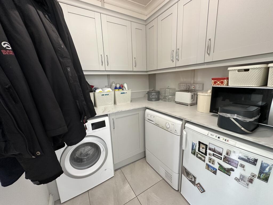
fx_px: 110
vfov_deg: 85.7
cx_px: 136
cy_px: 102
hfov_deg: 102.1
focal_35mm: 14
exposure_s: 1/50
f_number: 2.2
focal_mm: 2.22
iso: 200
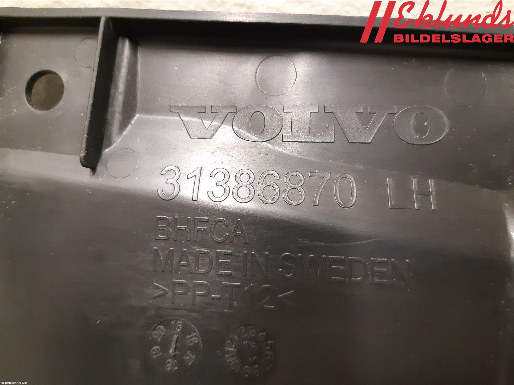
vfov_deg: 53.1
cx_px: 257
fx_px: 386
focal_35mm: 26
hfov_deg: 67.3
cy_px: 192
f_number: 1.7
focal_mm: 3.93
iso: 400
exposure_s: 1/25
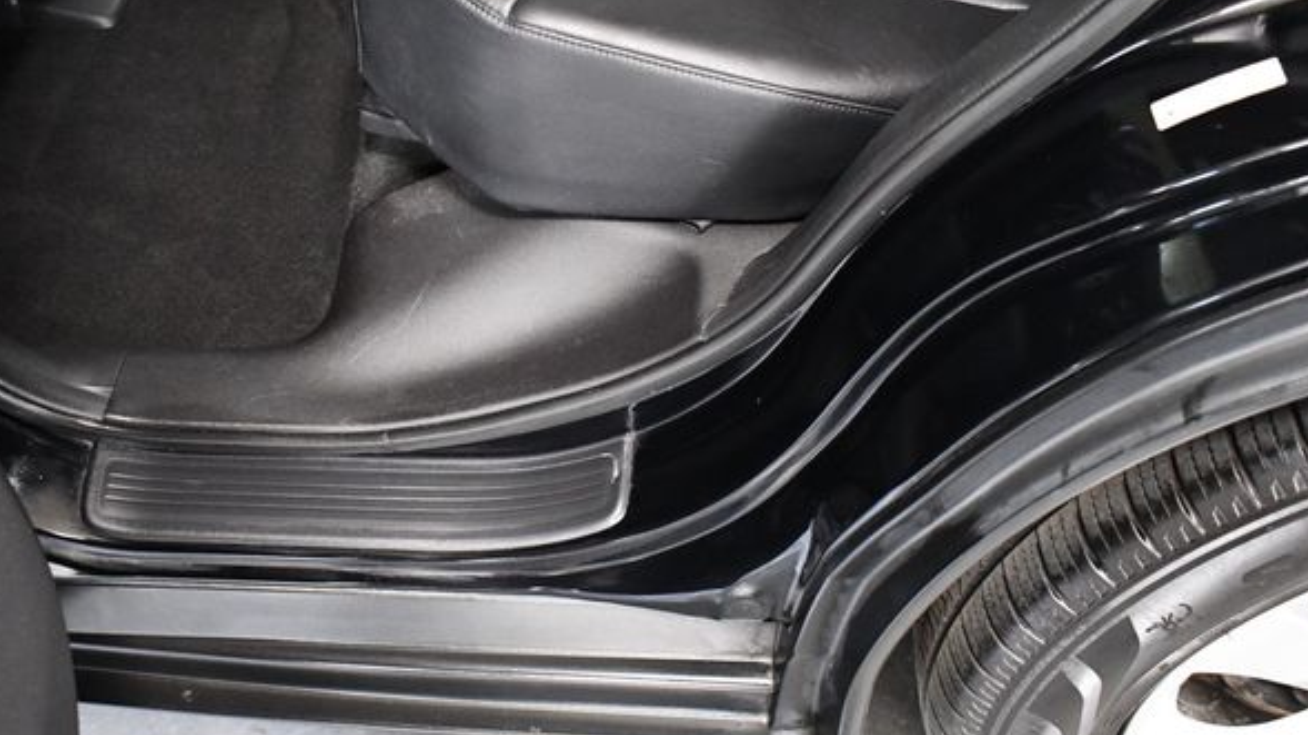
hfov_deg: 49.4
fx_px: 1422
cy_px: 429
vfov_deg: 28.9
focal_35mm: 41
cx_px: 624
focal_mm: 18
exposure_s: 1/60
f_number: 3.5
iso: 4000
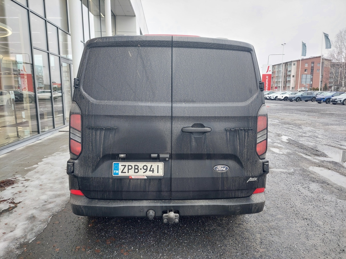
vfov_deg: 54.9
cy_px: 130
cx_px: 173
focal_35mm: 25
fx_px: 250
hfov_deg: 69.4
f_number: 1.8
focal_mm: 5.23
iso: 80
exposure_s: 1/120
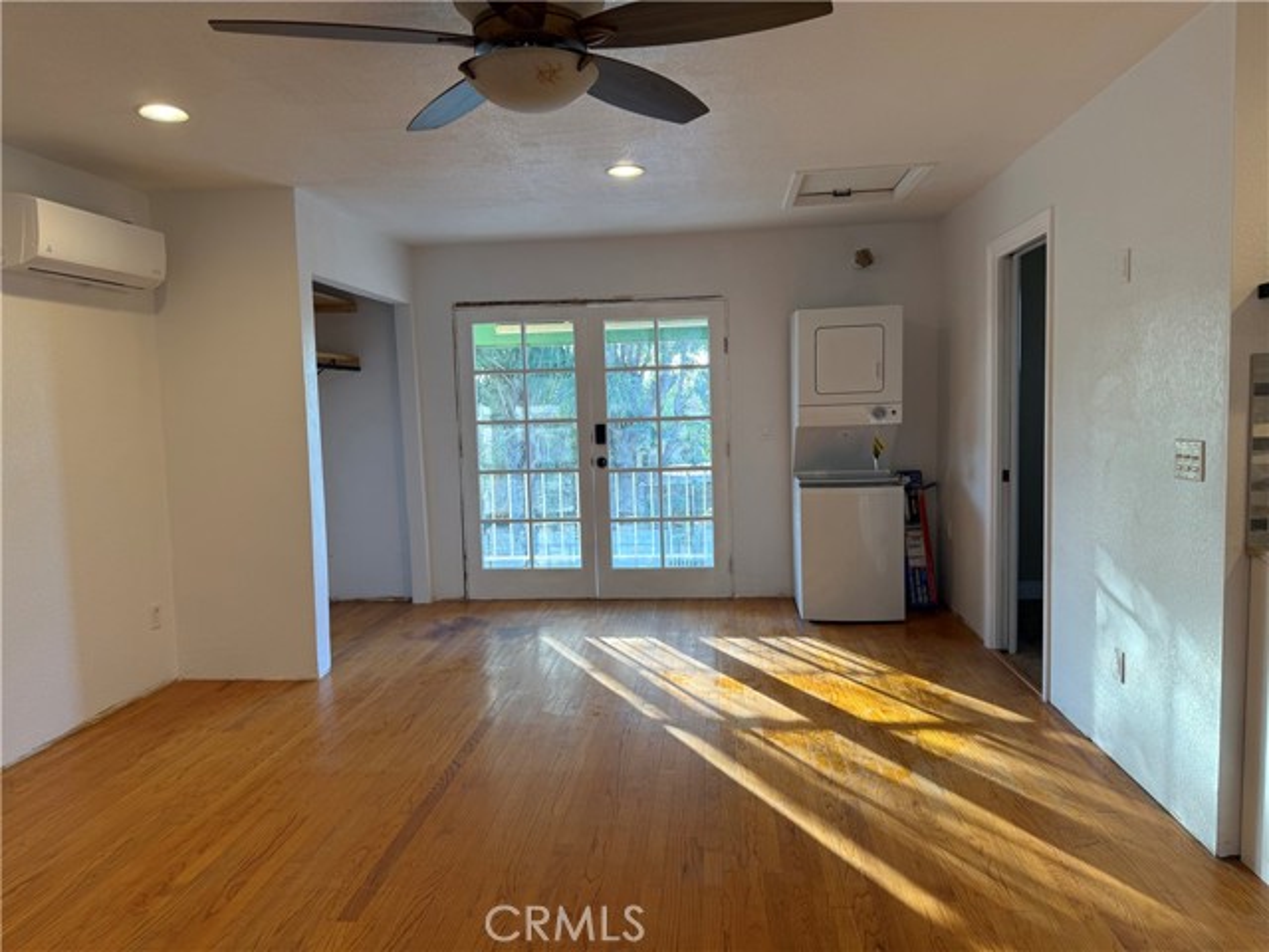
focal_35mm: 24
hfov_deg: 71.6
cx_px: 634
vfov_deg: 56.8
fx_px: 880
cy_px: 476
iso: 100
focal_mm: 6.76
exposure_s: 1/144
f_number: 1.78
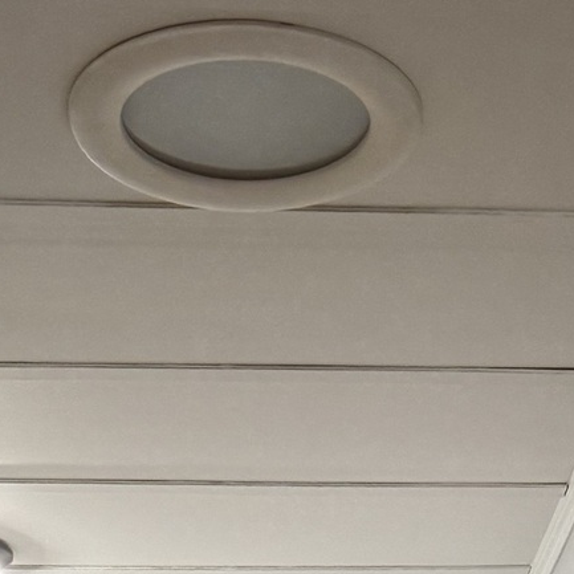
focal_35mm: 113
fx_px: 2120
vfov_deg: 11.7
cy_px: 1497
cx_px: 323
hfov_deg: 15.4
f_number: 1.78
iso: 250
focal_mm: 6.76
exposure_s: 1/60
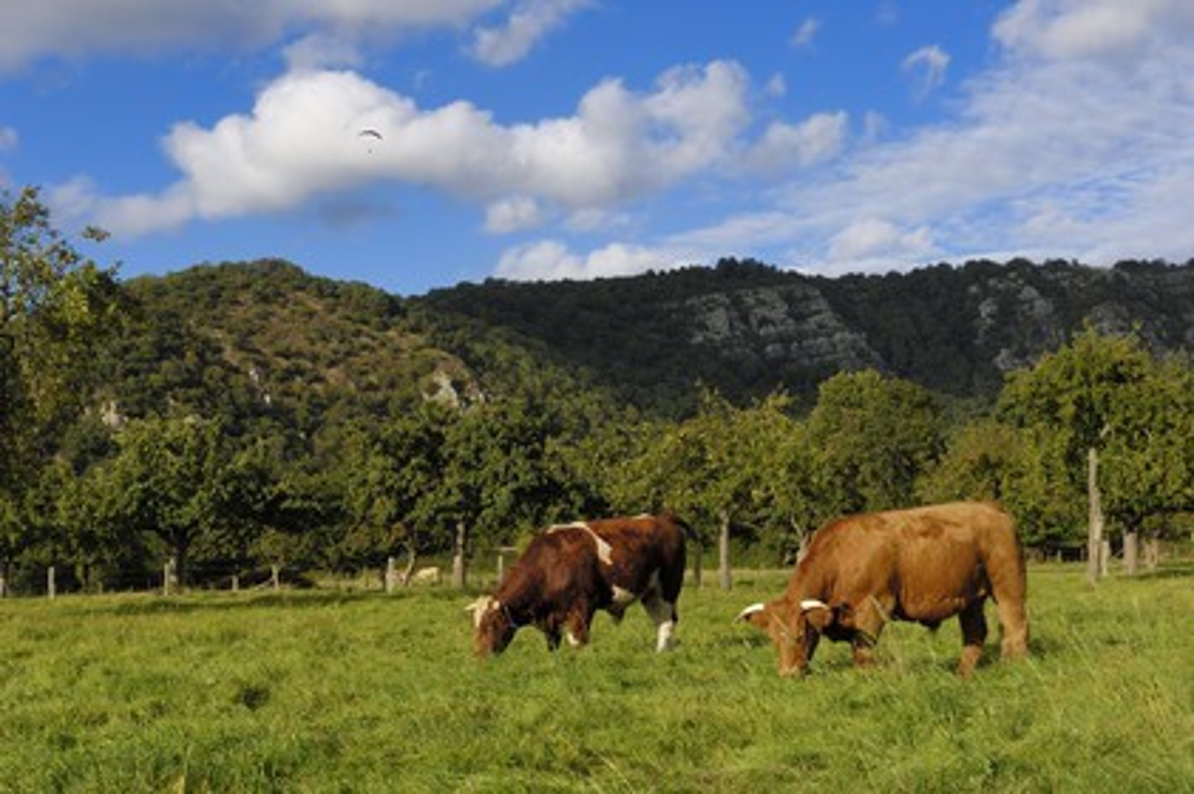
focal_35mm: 48
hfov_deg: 41.1
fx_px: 1591
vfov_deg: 28.0
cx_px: 597
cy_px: 397
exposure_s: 1/160
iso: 100
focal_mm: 32
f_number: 8.5
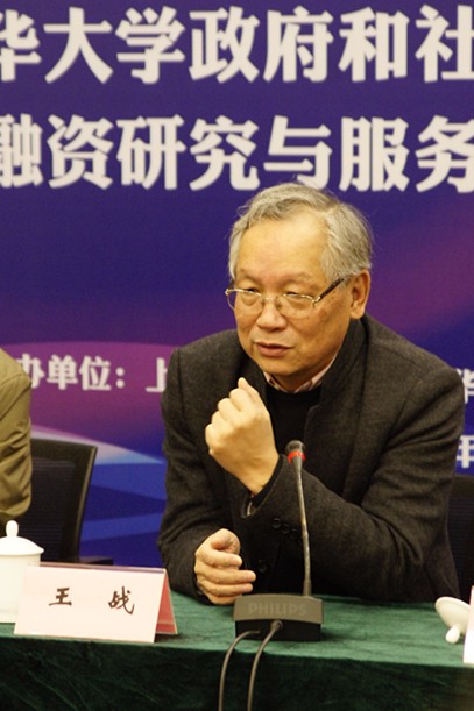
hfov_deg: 11.4
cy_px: 356
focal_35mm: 120
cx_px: 237
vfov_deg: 17.1
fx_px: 2371
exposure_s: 1/10
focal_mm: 80
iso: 1600
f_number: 4.5
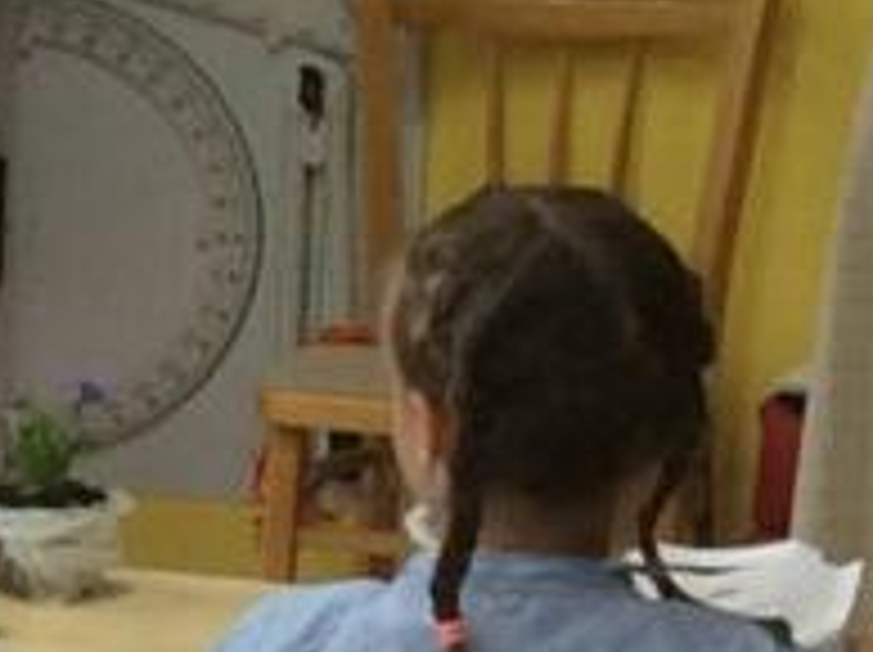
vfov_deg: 6.7
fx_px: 5567
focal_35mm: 221
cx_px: -1480
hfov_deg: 8.0
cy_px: 465
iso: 40
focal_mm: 3.3
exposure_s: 1/25
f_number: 2.4
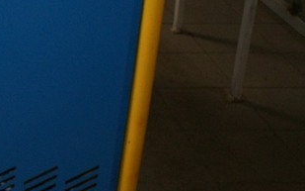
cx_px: -57
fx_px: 790
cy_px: 17
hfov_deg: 20.5
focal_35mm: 95
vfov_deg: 13.6
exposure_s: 1/60
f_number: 5.6
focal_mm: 24
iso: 400
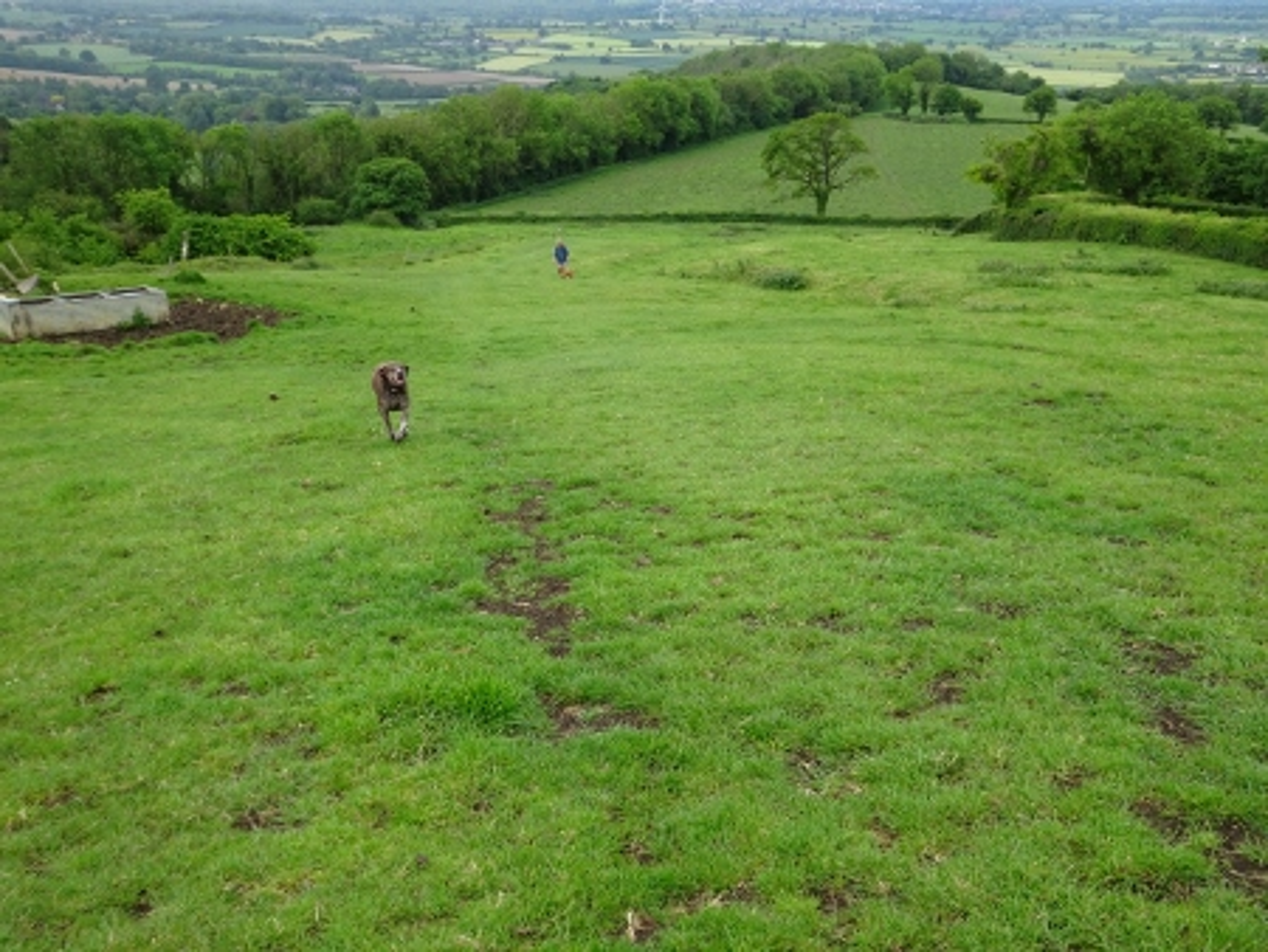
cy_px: 476
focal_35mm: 37
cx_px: 634
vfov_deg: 38.7
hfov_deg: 50.1
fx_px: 1356
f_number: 4
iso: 80
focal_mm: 6.37
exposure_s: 1/200
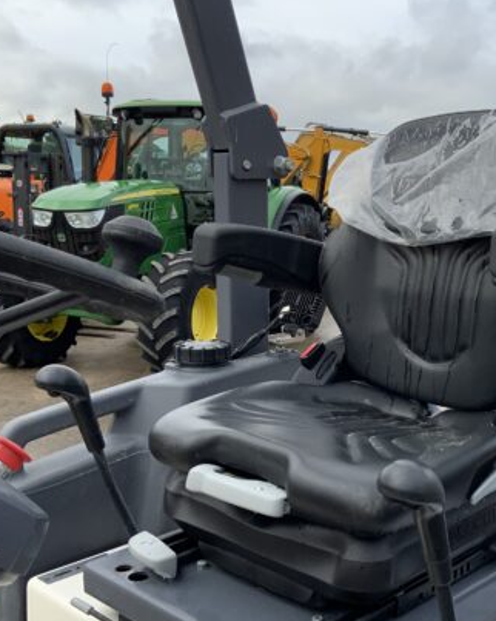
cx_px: 373
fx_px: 826
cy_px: 337
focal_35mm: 45
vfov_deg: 41.1
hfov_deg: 32.8
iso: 16
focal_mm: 3
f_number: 1.8
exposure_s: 1/580
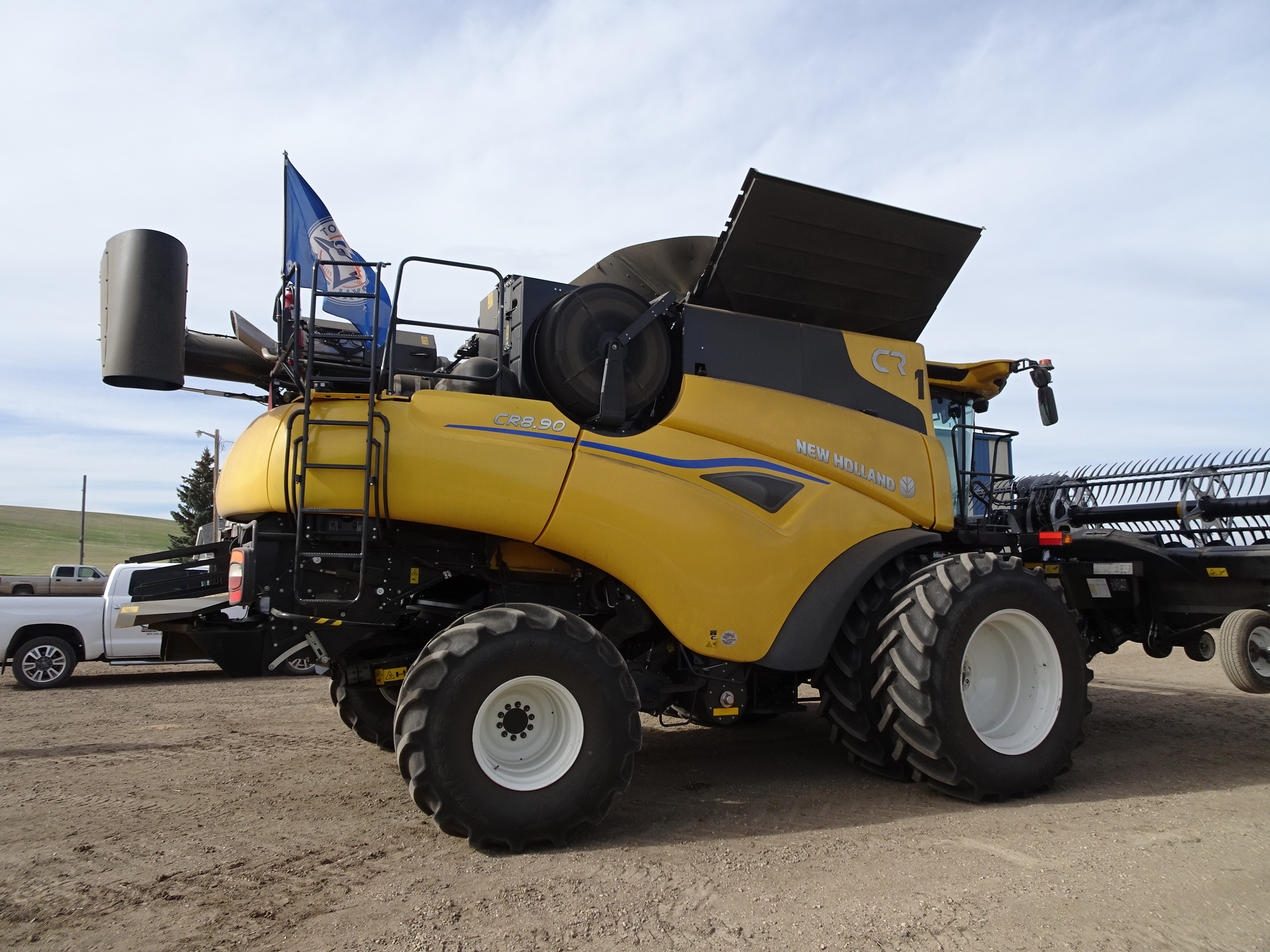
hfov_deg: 71.6
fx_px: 881
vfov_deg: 56.8
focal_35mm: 24
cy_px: 476
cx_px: 635
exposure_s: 1/800
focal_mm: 4.1
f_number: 3.5
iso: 80
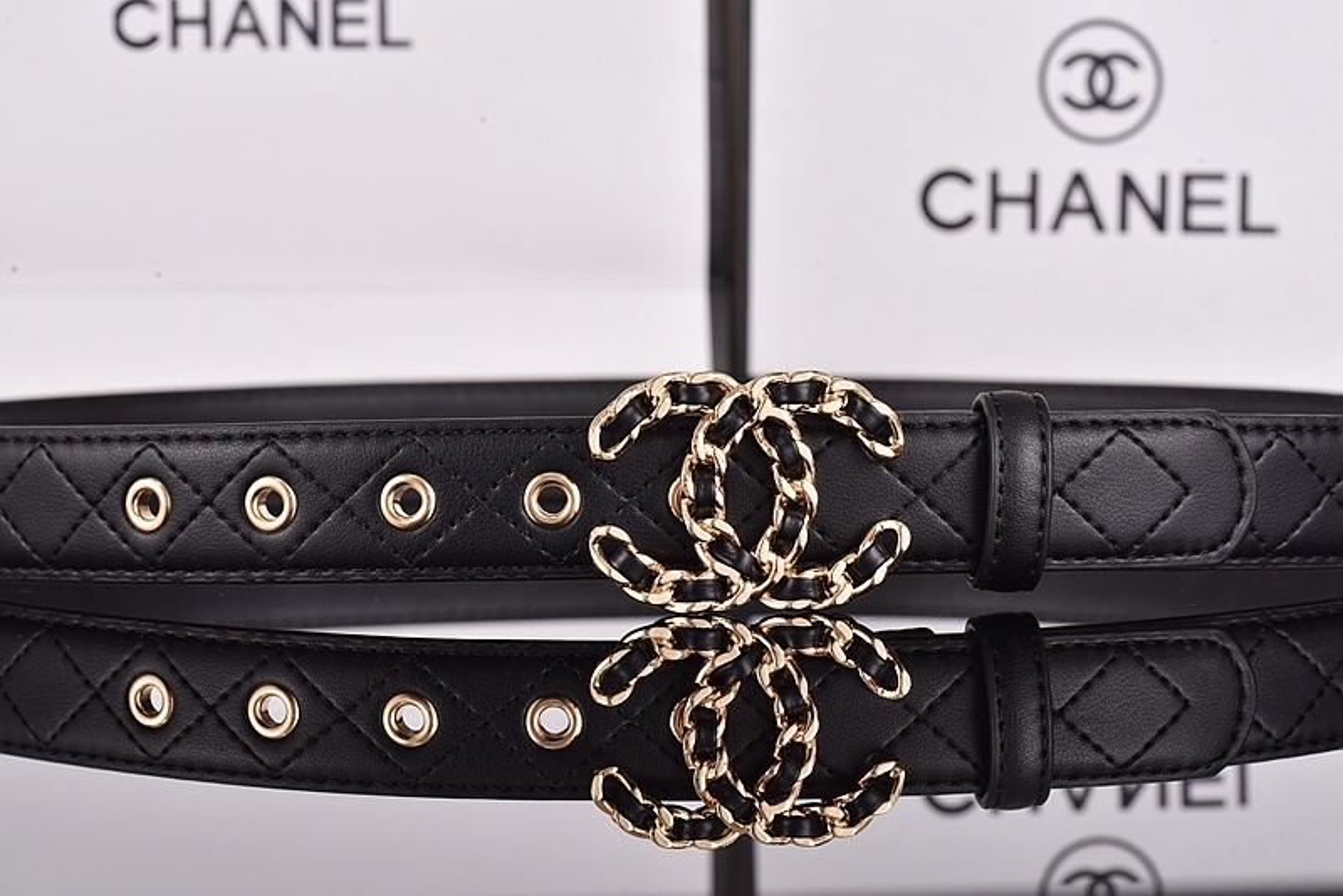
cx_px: 672
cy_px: 448
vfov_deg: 13.1
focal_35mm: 105
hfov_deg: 19.4
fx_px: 3918
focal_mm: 105
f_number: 16
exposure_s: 1/125
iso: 1100
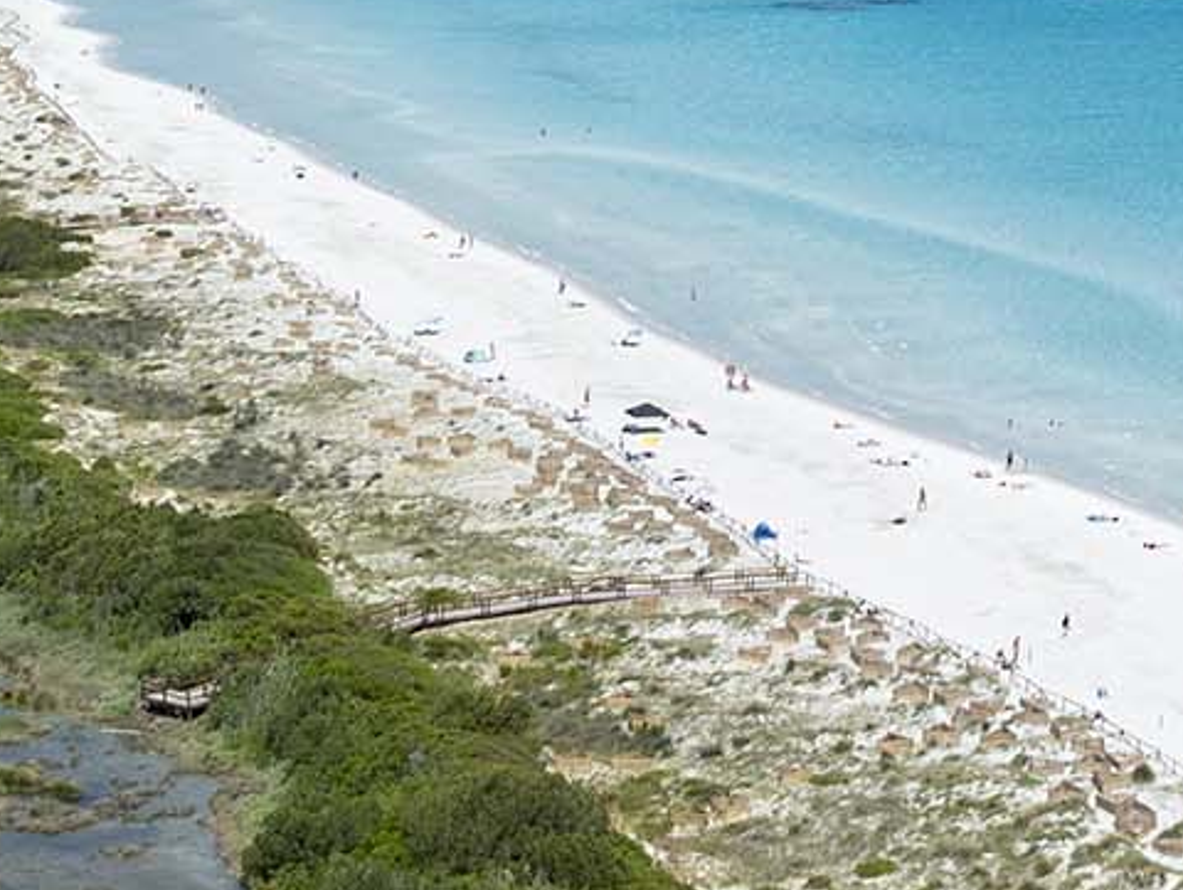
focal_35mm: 96
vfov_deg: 14.9
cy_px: -186
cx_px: 1380
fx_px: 3284
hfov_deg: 19.4
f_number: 4
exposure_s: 1/1600
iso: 100
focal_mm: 12.29
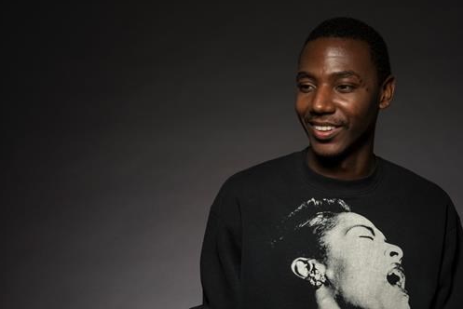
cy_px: 198
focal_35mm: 68
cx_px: 283
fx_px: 875
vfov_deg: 20.0
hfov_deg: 29.5
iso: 100
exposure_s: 1/125
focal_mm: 52
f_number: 16
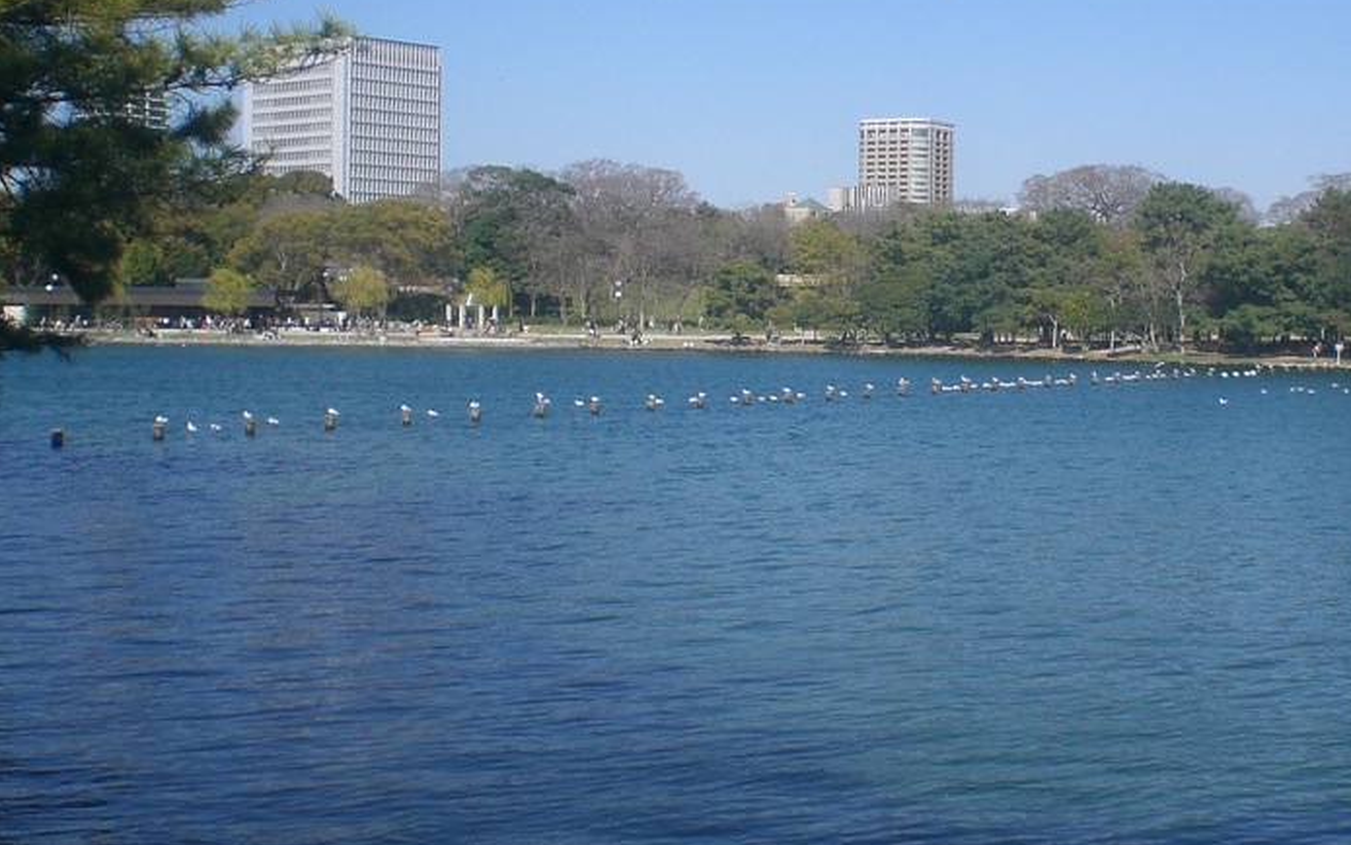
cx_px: 971
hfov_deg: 34.5
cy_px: 360
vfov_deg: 22.4
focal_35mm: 58
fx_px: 2136
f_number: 4.4
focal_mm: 6.3
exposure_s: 1/400
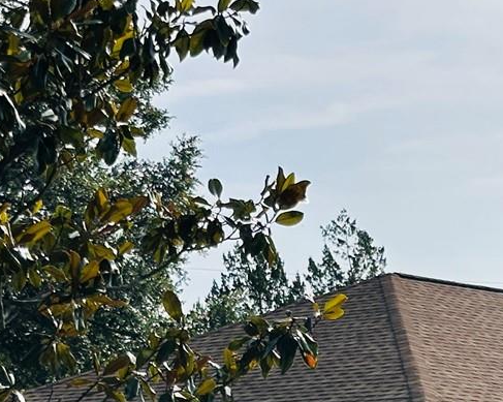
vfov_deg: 9.8
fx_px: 2291
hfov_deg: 12.0
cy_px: 518
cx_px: 715
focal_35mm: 154
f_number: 1.78
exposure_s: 1/5263
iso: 64
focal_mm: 6.86
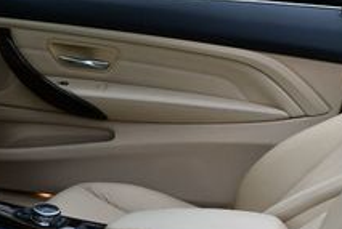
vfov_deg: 12.5
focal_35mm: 108
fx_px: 1028
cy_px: 263
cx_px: 82
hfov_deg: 18.8
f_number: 7.1
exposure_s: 1/250
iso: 200
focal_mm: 18
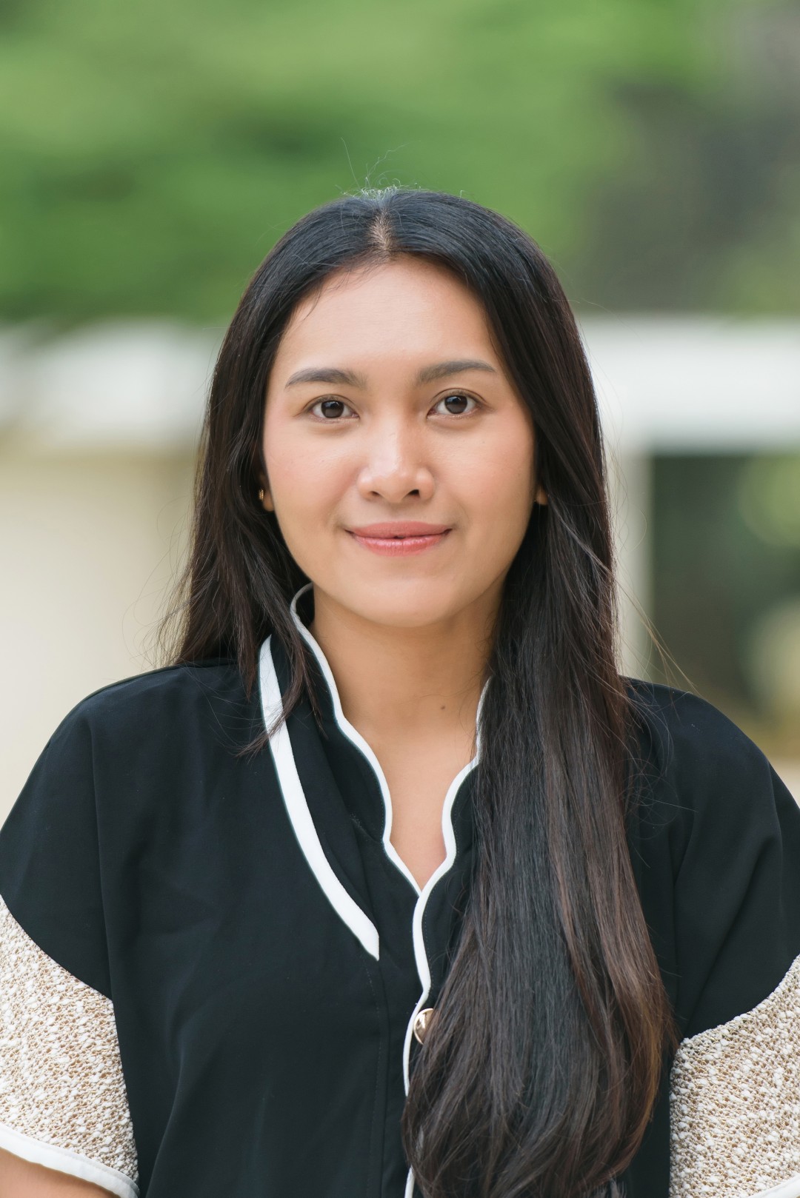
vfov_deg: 10.8
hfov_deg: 7.2
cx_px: 400
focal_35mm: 190
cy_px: 599
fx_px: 6327
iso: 200
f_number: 3.2
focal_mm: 190
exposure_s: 1/500
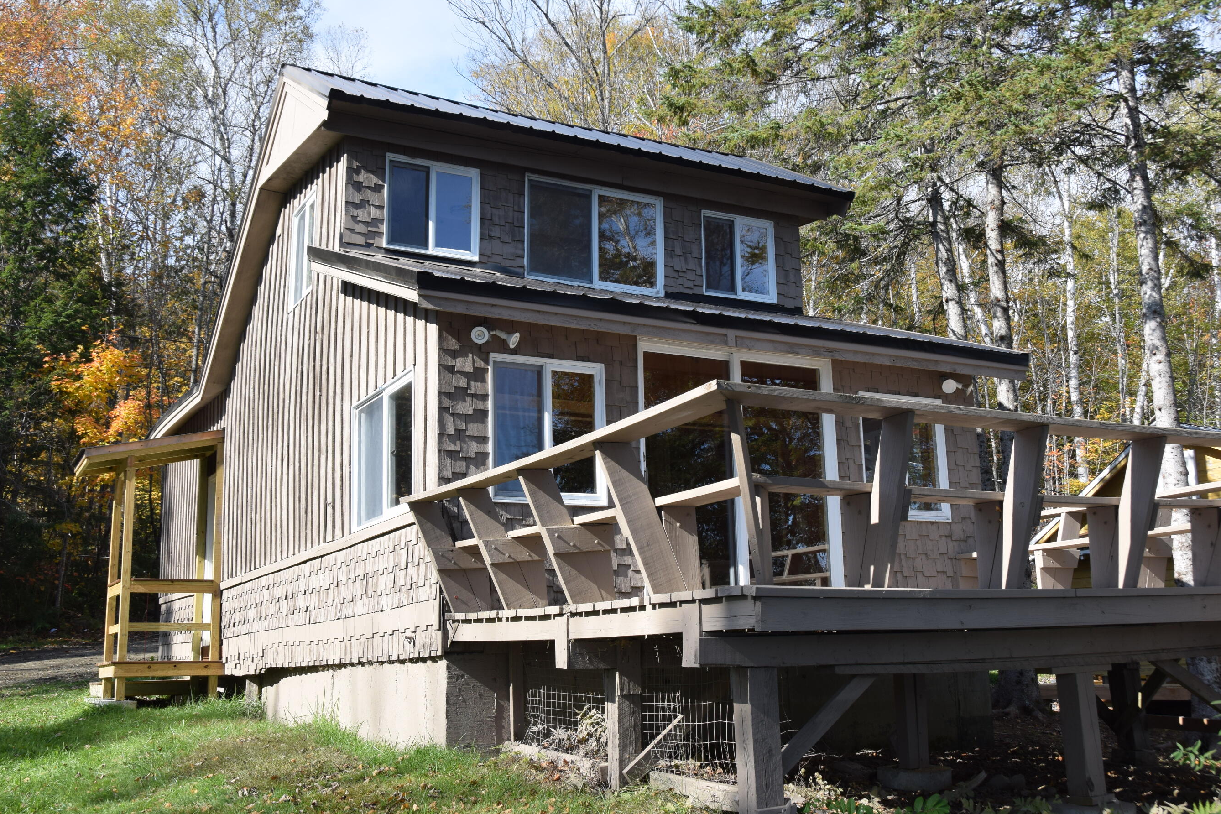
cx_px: 635
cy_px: 399
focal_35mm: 37
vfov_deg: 35.9
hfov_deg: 51.9
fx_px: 1255
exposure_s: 1/250
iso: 200
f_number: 8
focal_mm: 22
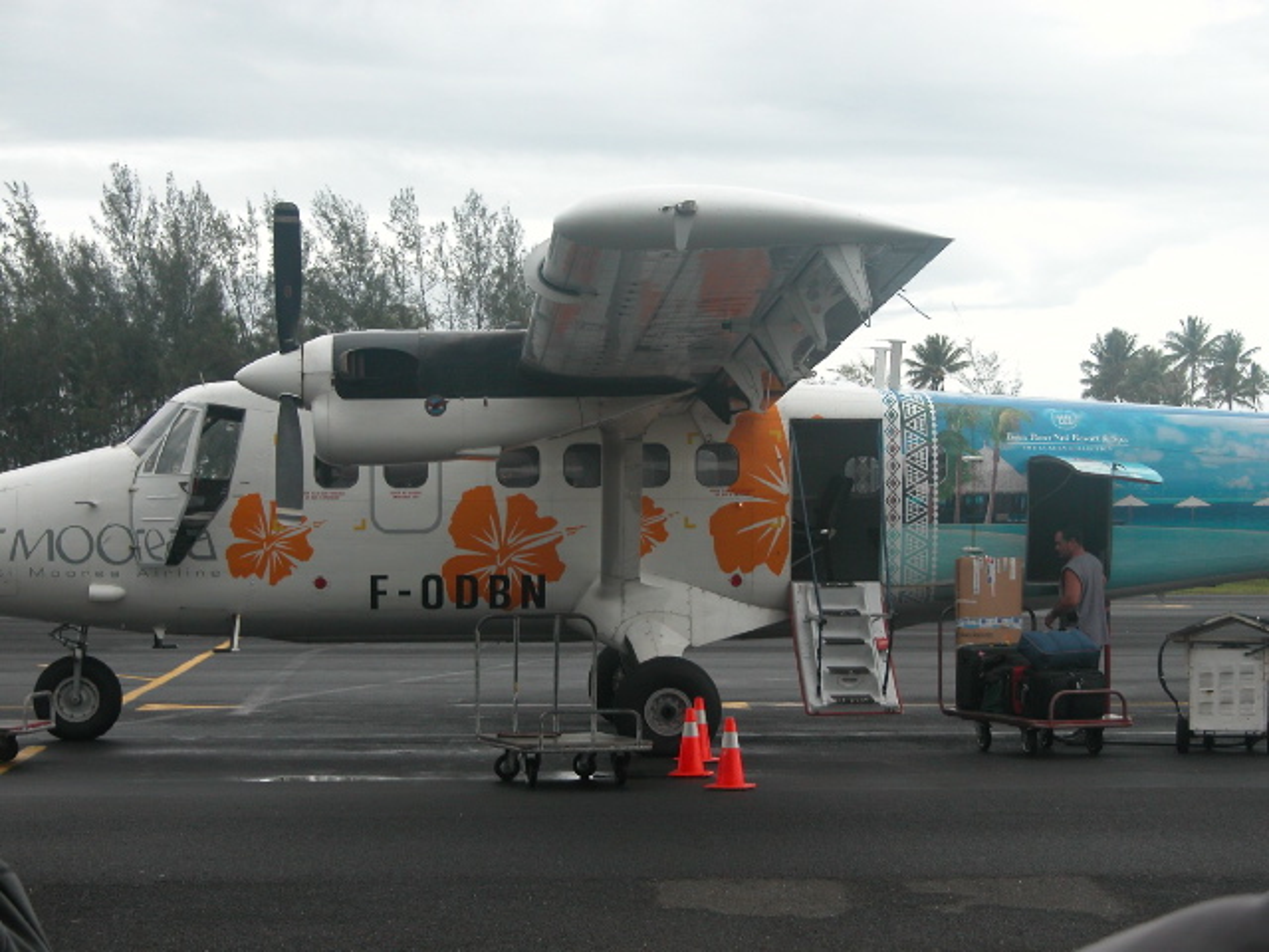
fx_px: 3226
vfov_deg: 16.8
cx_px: 634
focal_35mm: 88
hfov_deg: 22.3
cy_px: 476
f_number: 3.5
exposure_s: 1/146
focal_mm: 22.3
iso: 100
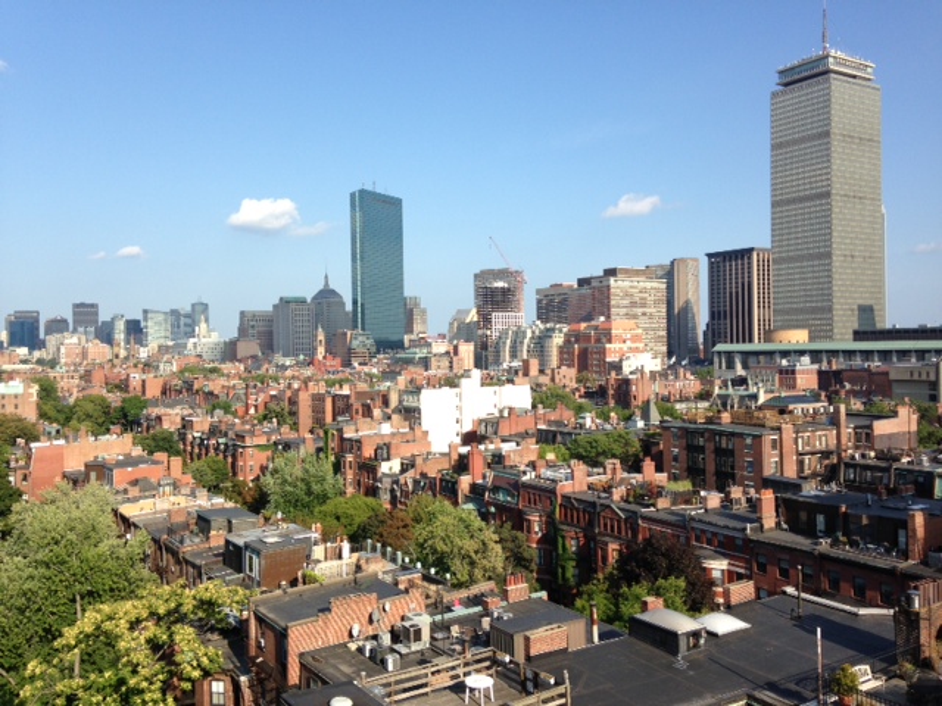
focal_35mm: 33
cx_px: 471
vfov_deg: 42.9
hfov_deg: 55.4
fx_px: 898
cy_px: 353
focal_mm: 4.13
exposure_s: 1/1085
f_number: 2.4
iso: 50
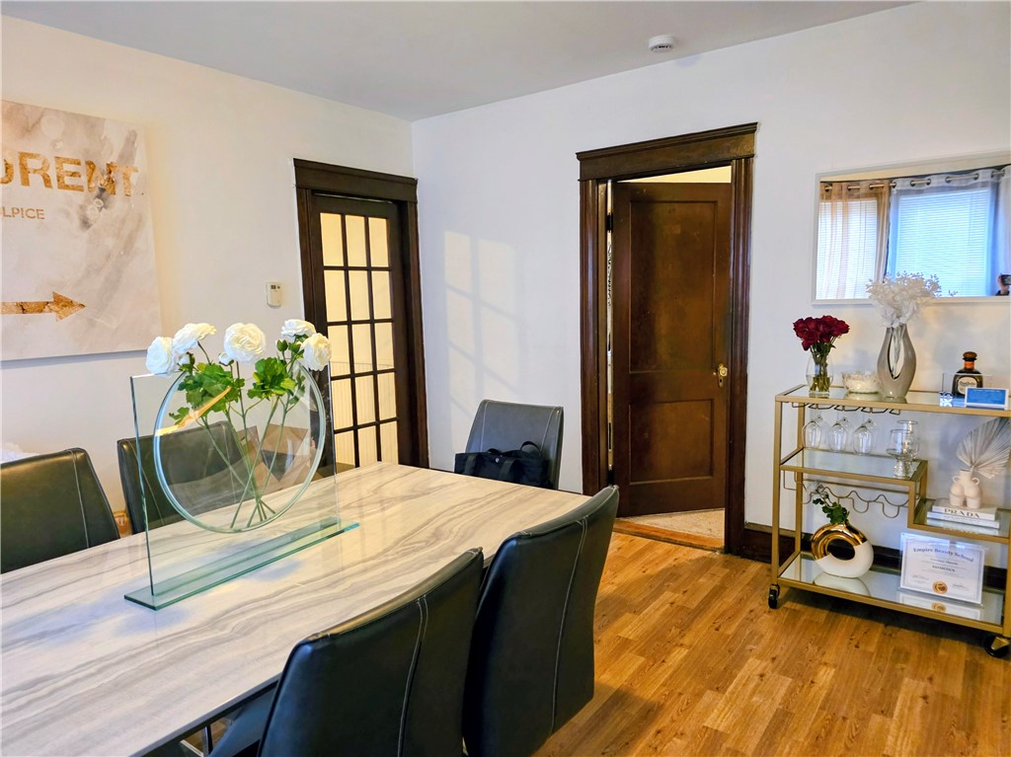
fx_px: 671
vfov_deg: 58.8
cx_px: 506
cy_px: 378
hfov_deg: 74.0
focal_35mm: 23
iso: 1250
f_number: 1.7
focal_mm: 6.3
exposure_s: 1/120
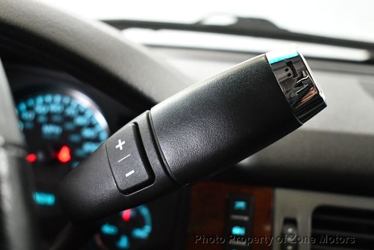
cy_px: 125
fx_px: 520
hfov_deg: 39.6
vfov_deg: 27.0
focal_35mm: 50
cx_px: 187
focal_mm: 25
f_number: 4
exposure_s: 1/80
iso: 3200
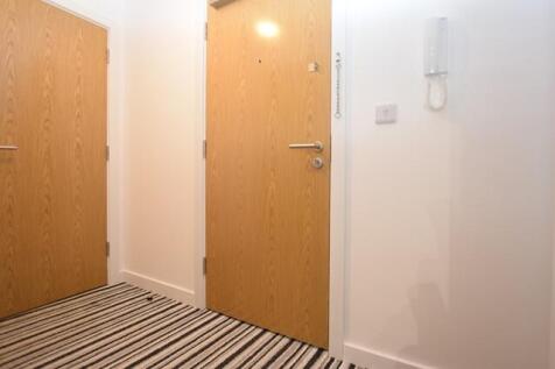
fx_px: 277
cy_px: 184
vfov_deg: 67.3
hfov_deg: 90.0
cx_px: 278
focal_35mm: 18
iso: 800
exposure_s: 1/60
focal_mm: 12
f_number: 4
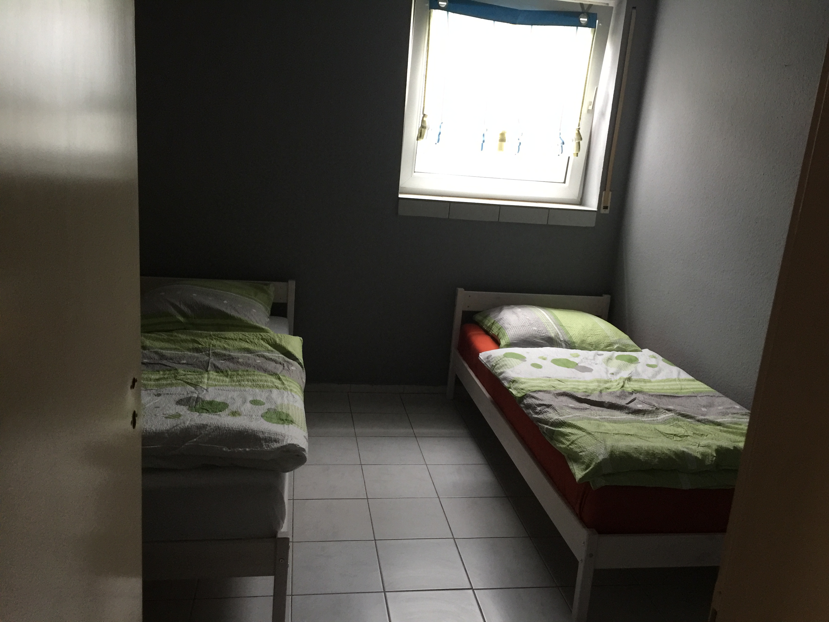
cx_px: 414
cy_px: 311
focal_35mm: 29
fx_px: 695
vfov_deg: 48.2
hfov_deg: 61.7
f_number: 2.2
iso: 160
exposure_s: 1/17
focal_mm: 4.15
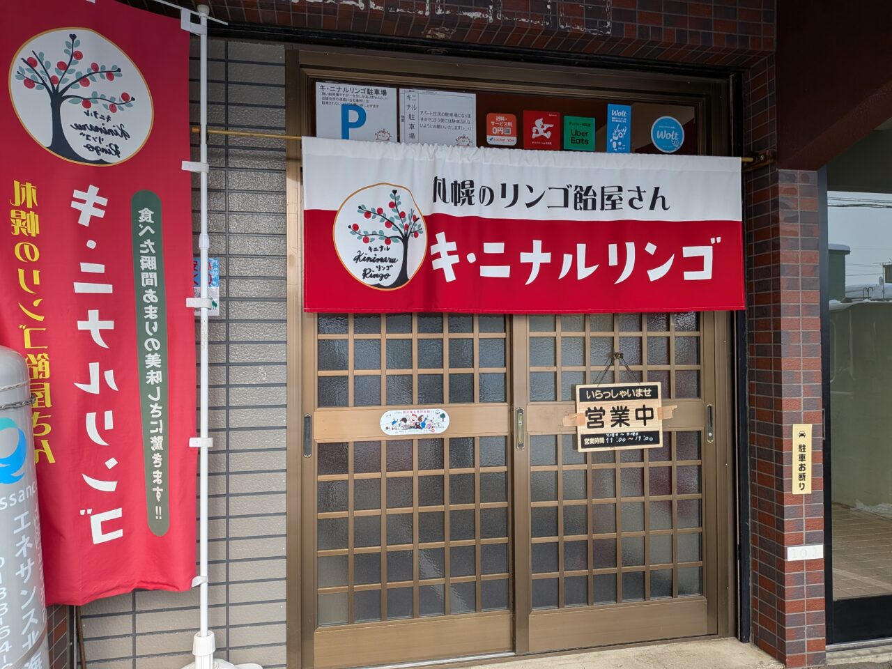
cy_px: 334
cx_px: 446
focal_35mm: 24
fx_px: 618
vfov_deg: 56.8
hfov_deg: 71.6
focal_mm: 4.53
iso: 26
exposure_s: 1/360
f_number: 1.7
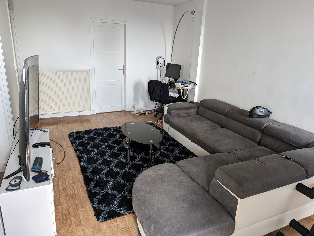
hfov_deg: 71.5
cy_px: 118
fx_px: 218
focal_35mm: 24
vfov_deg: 56.9
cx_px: 157
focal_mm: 6.9
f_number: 1.68
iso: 40
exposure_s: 1/29.6
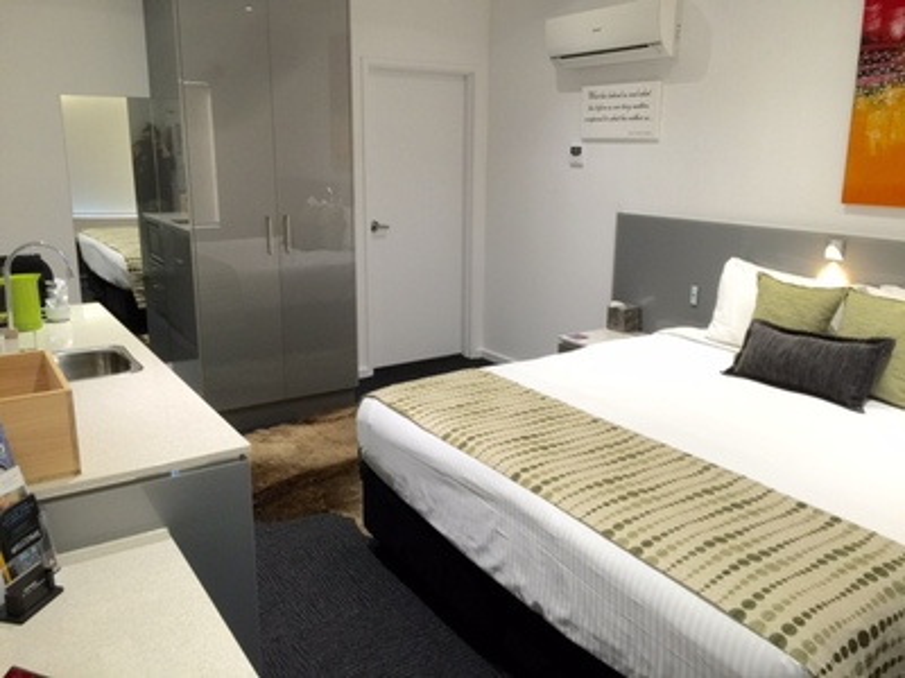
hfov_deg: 61.7
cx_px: 452
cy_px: 339
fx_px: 758
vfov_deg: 48.2
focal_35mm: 29
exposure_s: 1/15
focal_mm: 4.15
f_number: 2.2
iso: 40
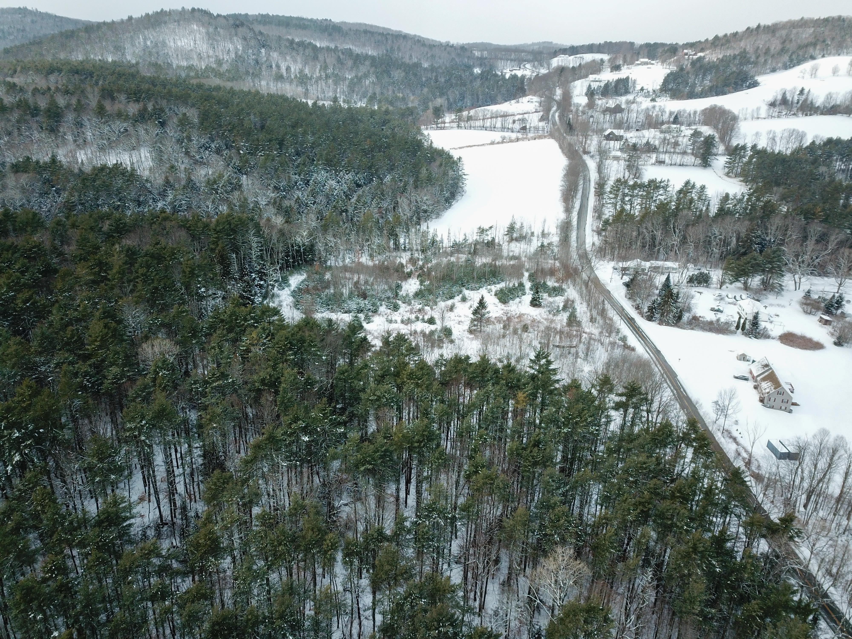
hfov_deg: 67.3
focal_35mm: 26
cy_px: 320
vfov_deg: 53.1
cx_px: 426
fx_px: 640
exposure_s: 1/460
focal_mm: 4.73
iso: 100
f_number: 2.2
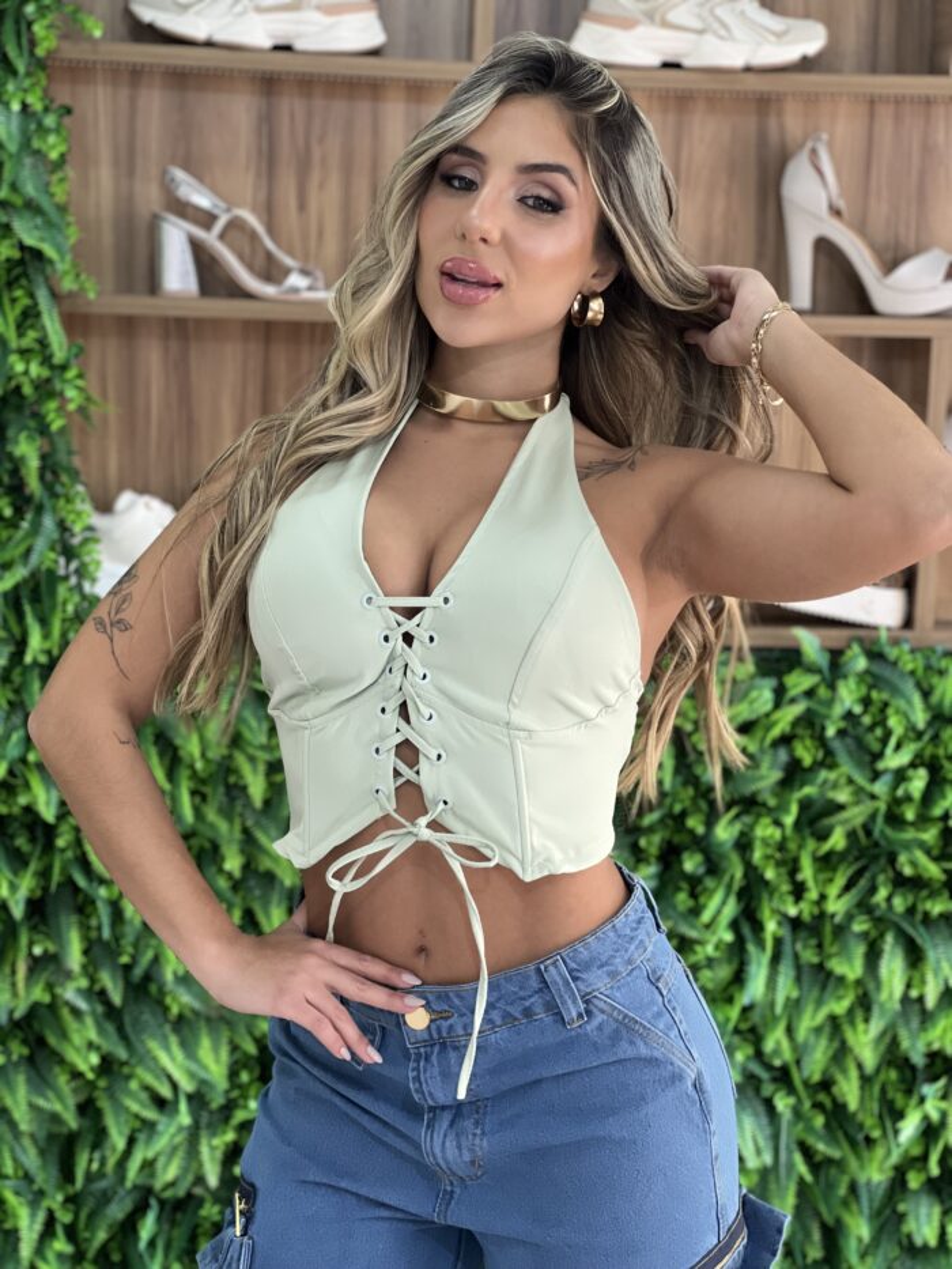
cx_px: 476
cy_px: 634
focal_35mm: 77
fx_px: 2823
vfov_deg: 25.3
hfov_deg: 19.1
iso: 250
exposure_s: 1/120
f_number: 2.8
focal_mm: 9
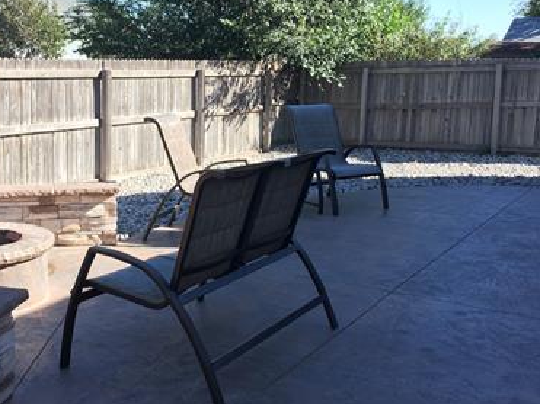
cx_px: 217
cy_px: 155
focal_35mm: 50
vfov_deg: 29.0
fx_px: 780
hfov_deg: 38.1
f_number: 2.2
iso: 25
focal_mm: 4.15
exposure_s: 1/377
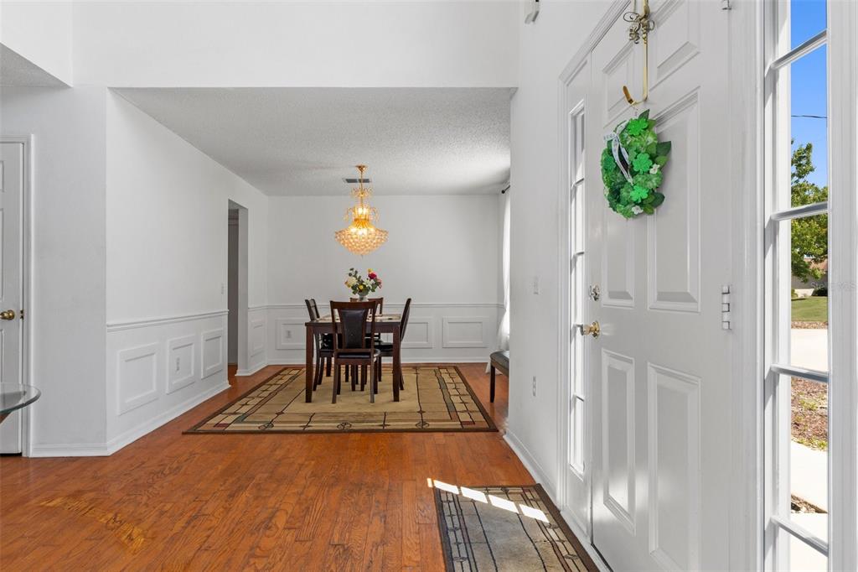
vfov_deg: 59.5
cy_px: 286
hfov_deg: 81.2
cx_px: 429
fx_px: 500
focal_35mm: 21
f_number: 8
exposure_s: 1/6
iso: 320
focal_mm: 14
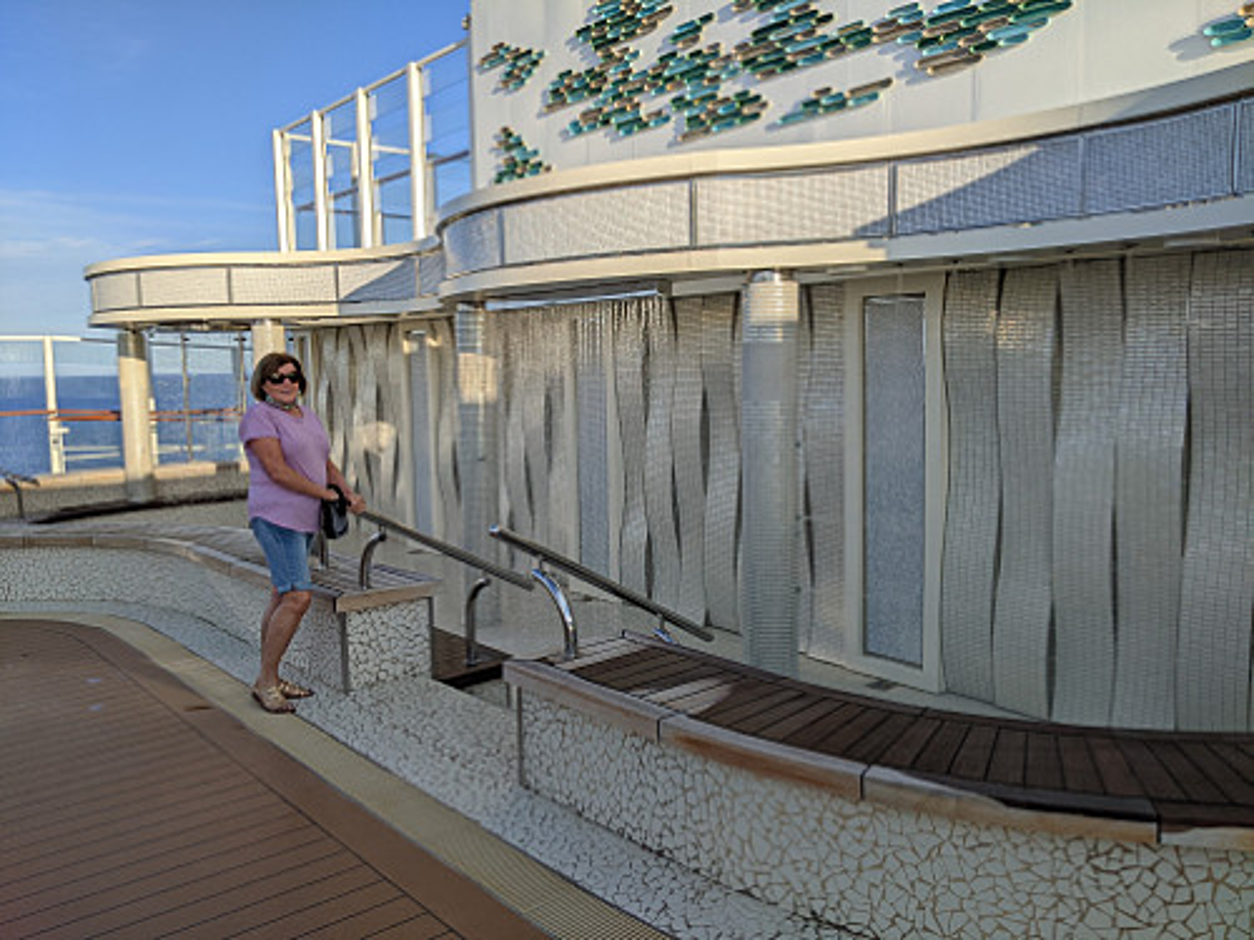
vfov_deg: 51.4
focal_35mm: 27
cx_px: 627
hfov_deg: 65.3
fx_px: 978
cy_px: 470
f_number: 1.8
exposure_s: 1/2933
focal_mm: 4.4
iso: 47
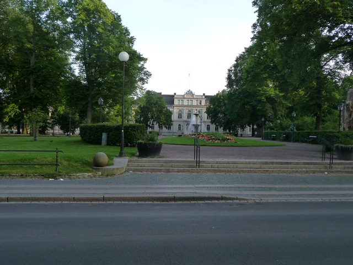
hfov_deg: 51.4
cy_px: 132
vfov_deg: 39.7
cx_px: 176
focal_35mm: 36
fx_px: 367
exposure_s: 1/125
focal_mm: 6
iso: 160
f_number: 3.7
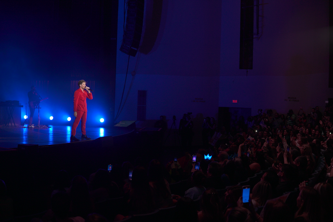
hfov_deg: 43.6
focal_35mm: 45
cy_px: 111
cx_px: 166
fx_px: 416
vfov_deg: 29.9
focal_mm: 30
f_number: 2.5
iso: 200
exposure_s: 1/200
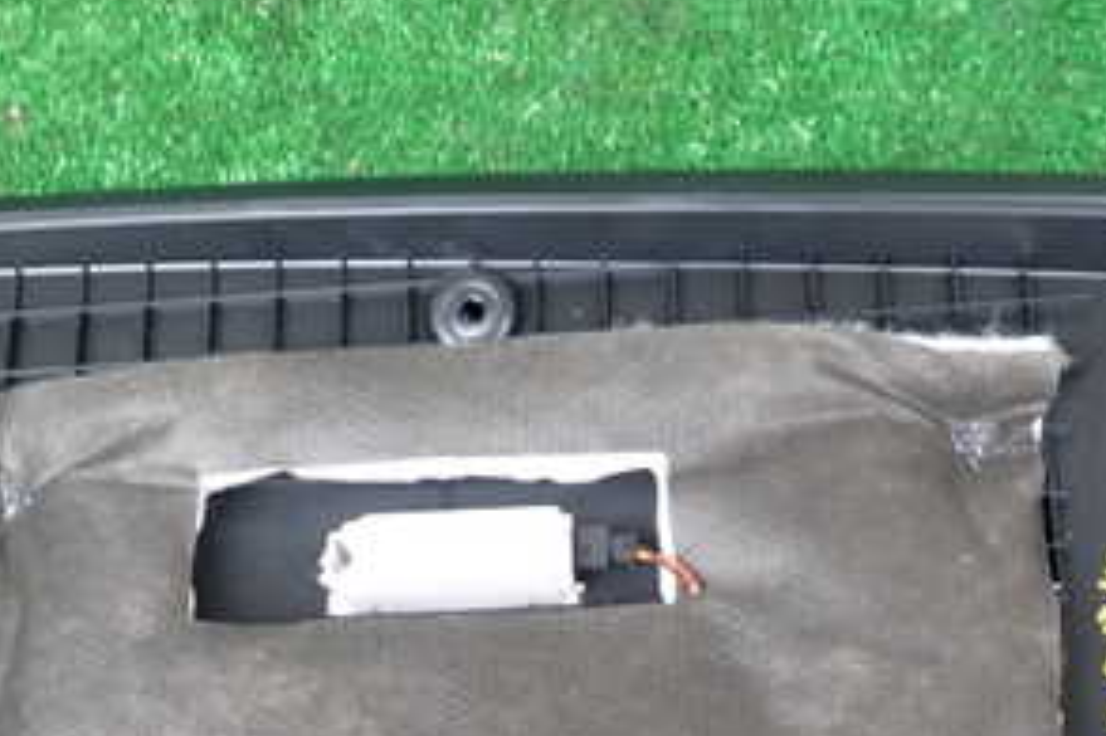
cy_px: 698
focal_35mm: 64
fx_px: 1965
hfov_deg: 31.4
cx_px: 513
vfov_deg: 20.7
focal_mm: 5.4
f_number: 2.3
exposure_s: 1/30
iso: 200
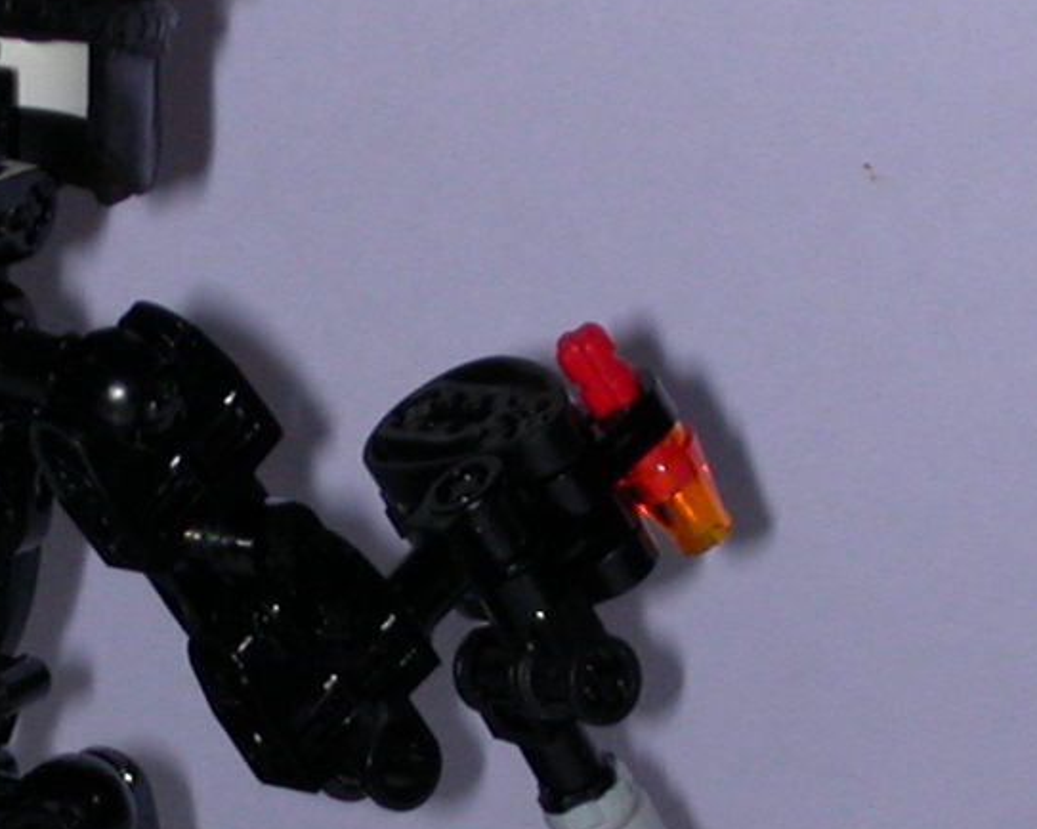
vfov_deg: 5.5
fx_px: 8652
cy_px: 609
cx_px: 204
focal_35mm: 282
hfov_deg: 6.9
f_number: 4.6
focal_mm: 14.9
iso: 100
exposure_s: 1/59.9
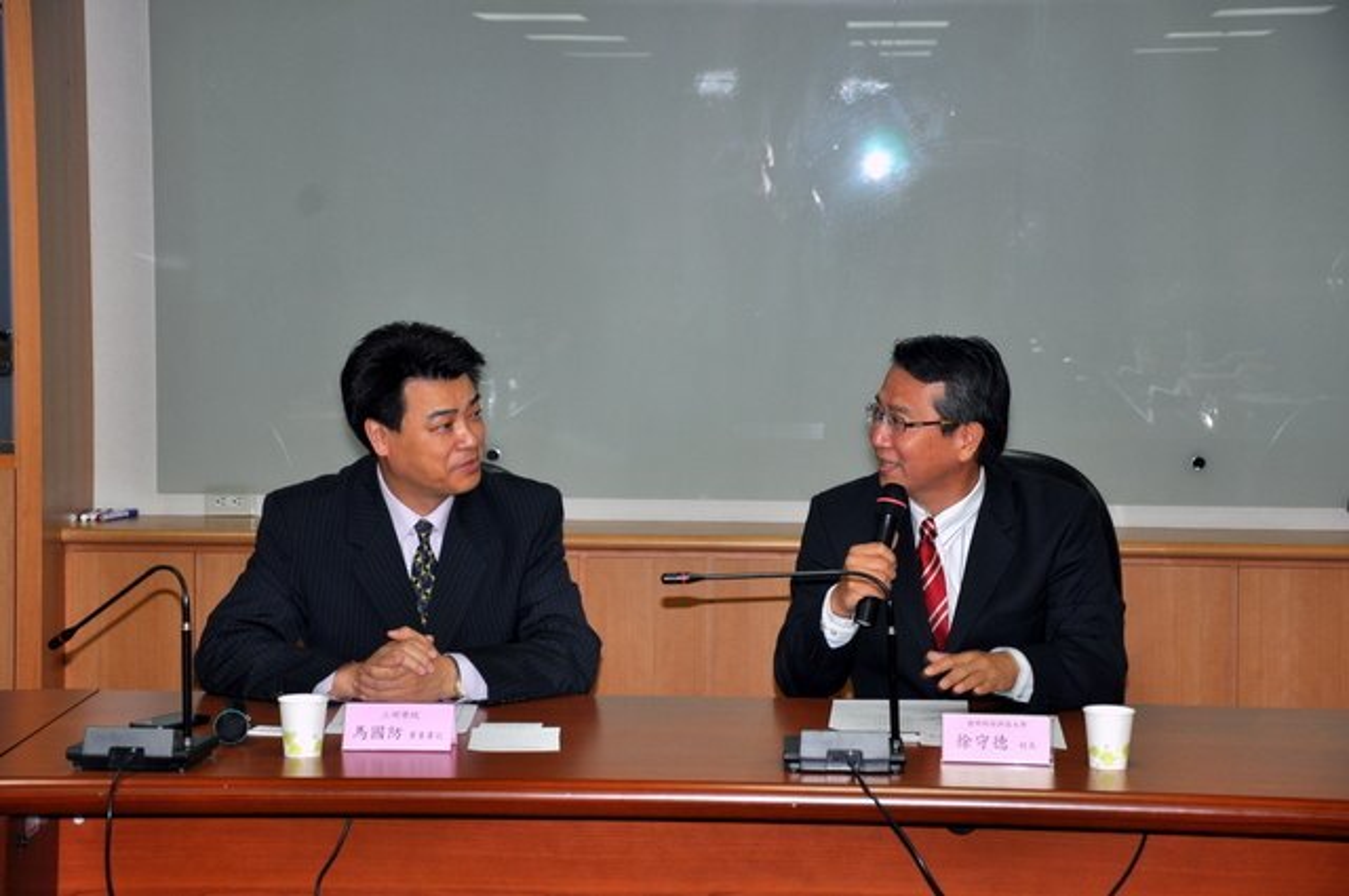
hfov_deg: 21.9
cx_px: 674
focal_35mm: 93
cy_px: 448
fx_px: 3480
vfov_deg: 14.7
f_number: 5.3
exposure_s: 1/60
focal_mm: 62
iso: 200
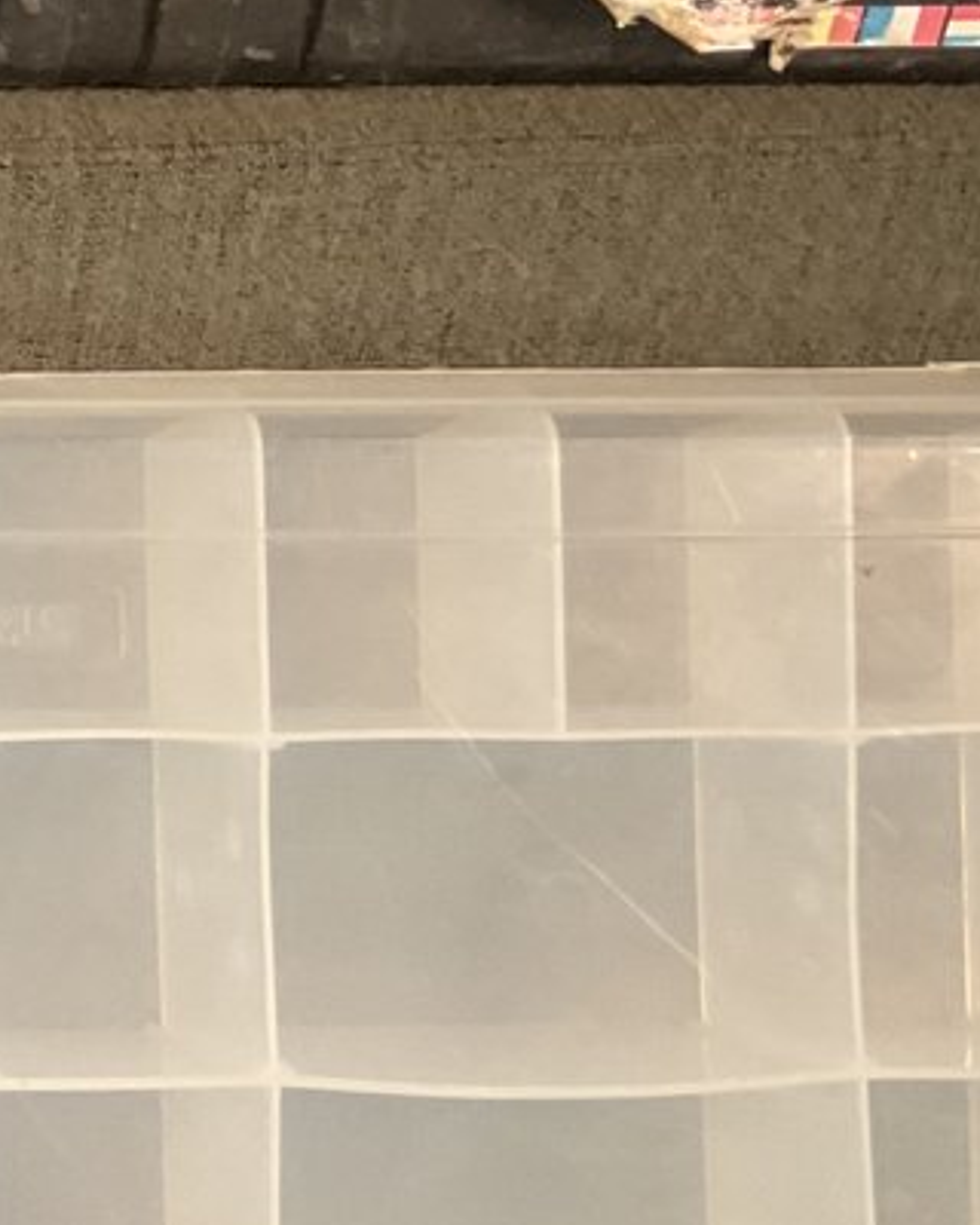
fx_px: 3879
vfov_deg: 17.9
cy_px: 338
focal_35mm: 107
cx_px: -880
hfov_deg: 12.8
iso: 200
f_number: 1.8
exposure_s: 1/40
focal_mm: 3
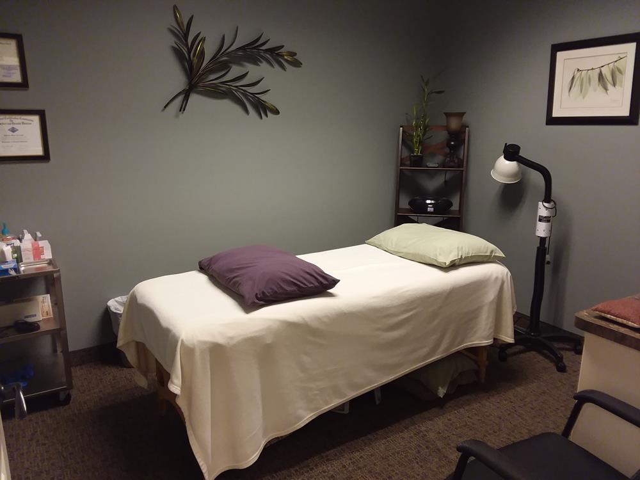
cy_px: 240
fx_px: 499
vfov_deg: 51.4
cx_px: 320
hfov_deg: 65.3
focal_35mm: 27
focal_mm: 2.91
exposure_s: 1/24
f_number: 1.9
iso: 160
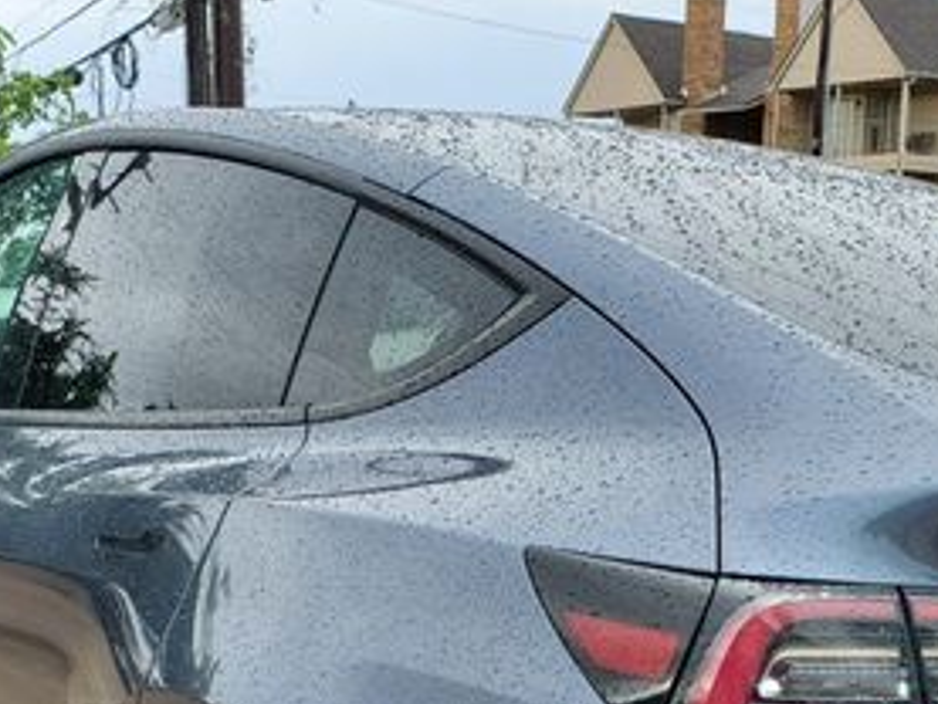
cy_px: 782
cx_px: 660
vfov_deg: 22.9
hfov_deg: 31.8
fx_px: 1627
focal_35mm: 60
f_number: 2.4
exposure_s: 1/159
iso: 50
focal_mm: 4.3
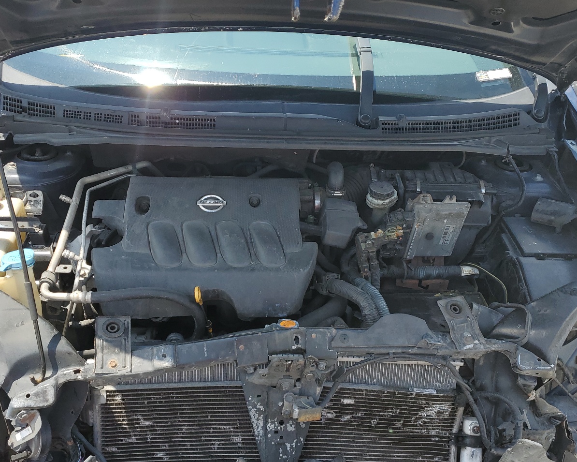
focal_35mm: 34
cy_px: 257
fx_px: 581
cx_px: 271
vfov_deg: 43.3
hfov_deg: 52.8
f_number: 1.5
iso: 50
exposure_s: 1/1429
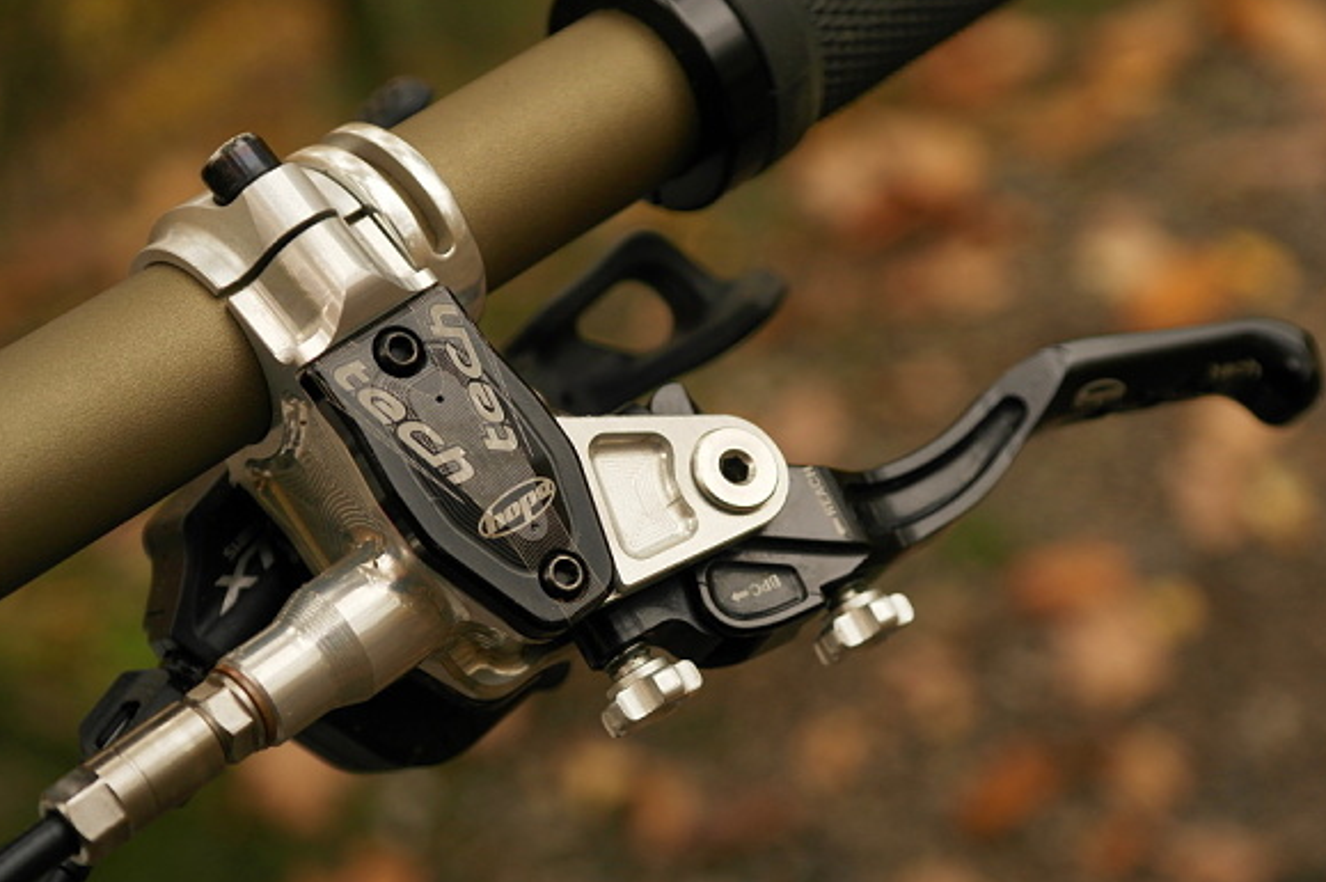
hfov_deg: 24.8
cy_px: 427
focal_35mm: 82
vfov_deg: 16.6
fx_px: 3018
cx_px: 671
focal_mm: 48
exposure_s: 1/125
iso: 400
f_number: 5.6
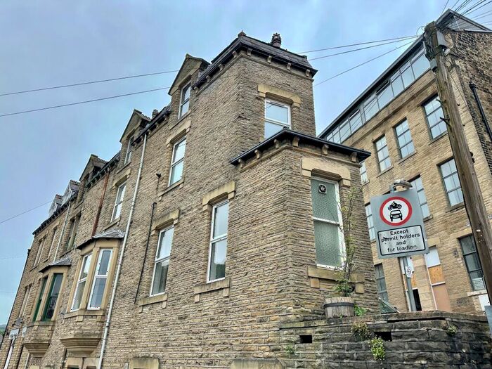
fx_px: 341
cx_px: 246
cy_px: 184
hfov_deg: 71.6
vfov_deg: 56.8
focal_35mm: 24
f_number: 1.78
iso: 80
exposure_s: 1/2660
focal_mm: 6.86
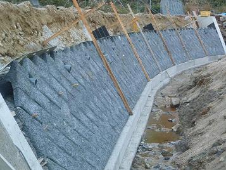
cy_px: 85
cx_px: 113
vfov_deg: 22.6
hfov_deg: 29.8
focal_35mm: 65
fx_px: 425
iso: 400
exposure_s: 1/50
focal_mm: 11.6
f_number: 4.8
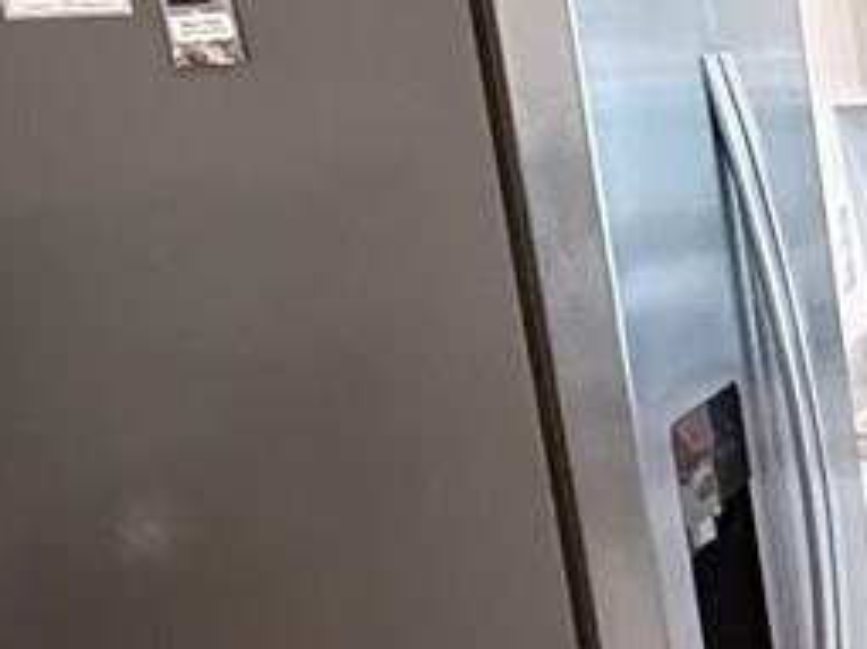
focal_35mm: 88
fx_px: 2203
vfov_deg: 16.6
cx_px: 1700
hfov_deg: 16.9
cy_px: 544
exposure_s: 1/60
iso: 800
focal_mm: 2.22
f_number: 2.2
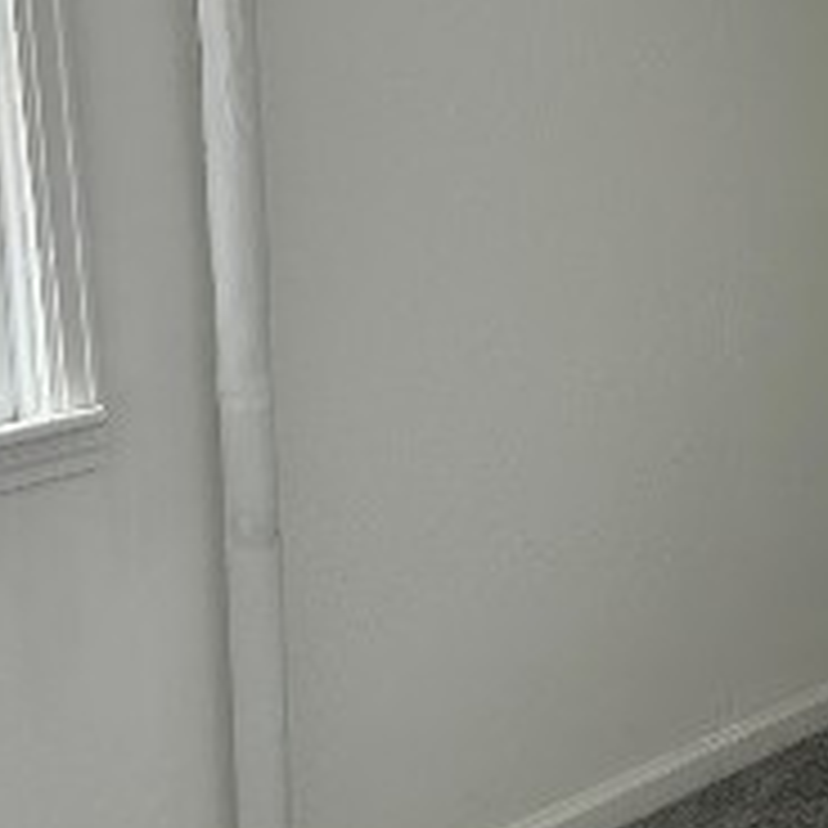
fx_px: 2598
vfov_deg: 18.1
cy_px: 392
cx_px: 958
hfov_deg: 17.4
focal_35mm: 96
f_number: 1.5
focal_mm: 5.7
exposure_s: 1/164
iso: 50
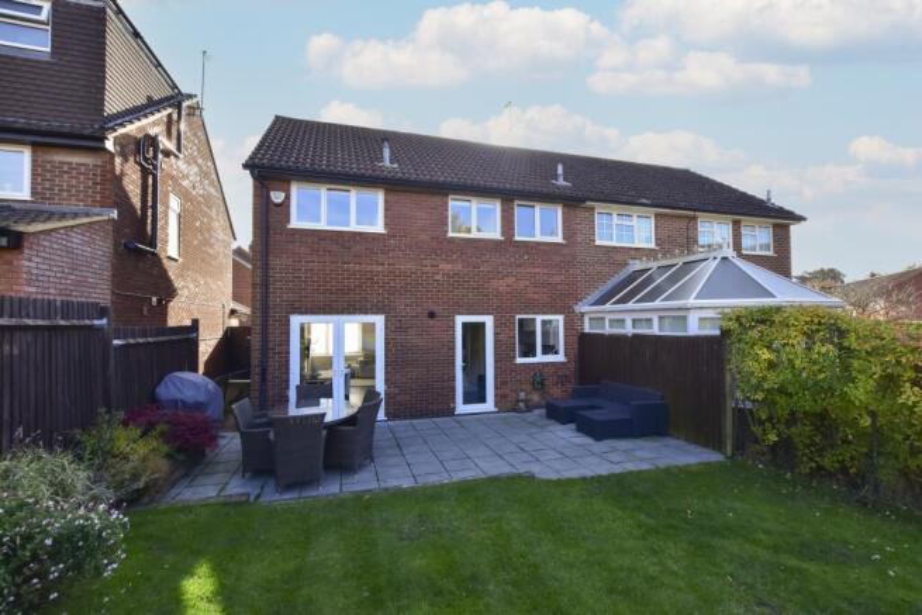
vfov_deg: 77.4
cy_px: 308
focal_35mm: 15
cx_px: 461
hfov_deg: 100.4
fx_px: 384
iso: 640
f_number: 8
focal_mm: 10
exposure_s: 1/320
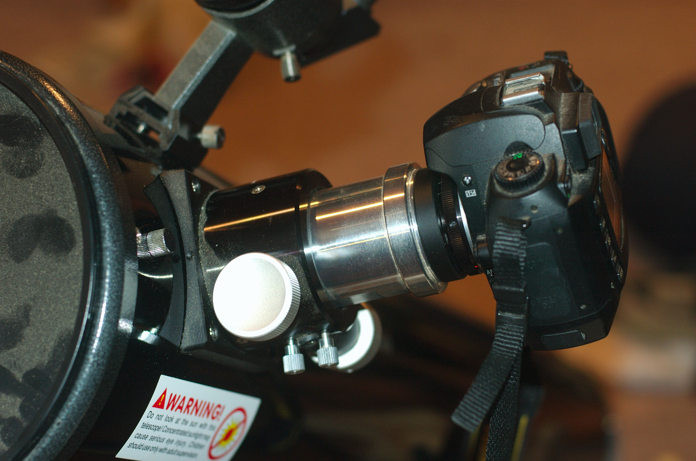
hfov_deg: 27.1
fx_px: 1447
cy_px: 230
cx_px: 348
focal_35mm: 75
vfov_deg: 18.1
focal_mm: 50
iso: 250
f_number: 3.2
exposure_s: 1/60
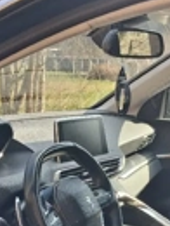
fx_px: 542
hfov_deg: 17.8
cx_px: 101
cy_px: 217
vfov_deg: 22.7
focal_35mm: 83
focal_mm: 4
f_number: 1.8
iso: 25
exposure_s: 1/104
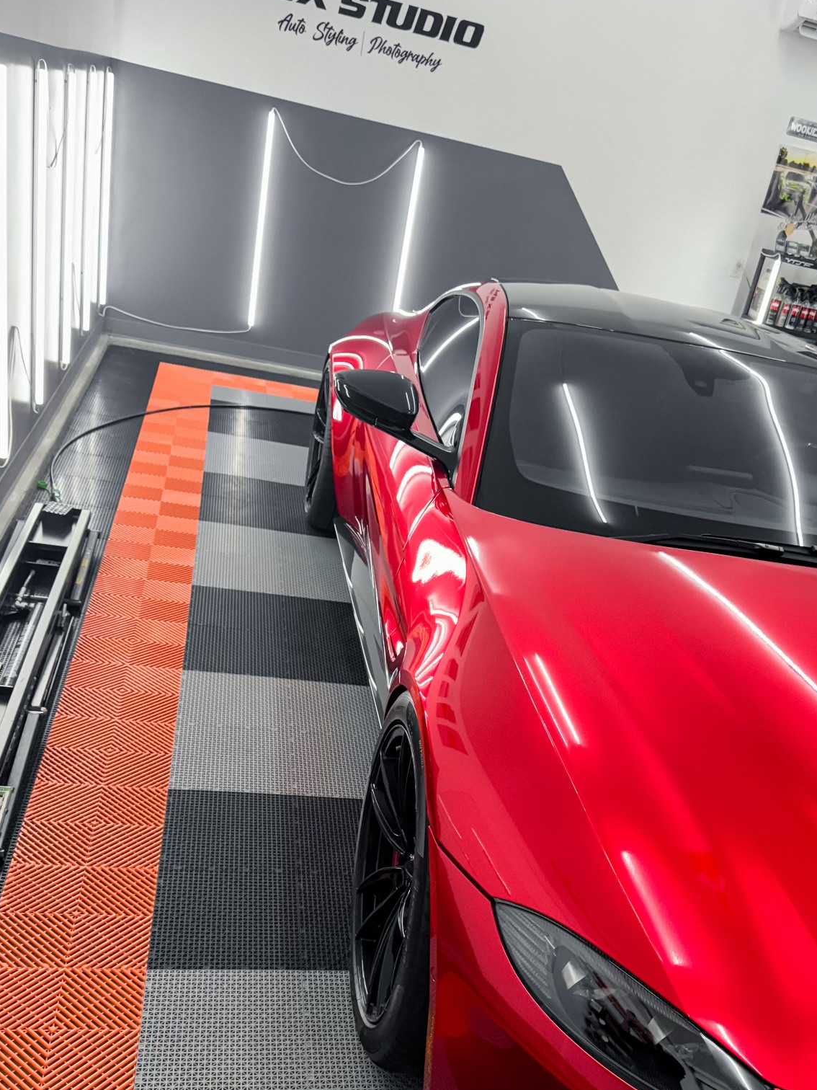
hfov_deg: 44.0
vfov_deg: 56.3
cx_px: 473
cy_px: 662
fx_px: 1007
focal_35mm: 32
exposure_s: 1/120
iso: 160
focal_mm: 6.76
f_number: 1.8
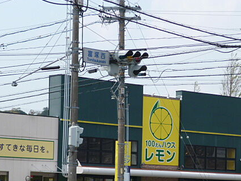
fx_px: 1114
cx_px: 140
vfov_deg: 9.3
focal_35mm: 160
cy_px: 135
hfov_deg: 12.3
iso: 100
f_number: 5.9
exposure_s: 1/320
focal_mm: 18.9
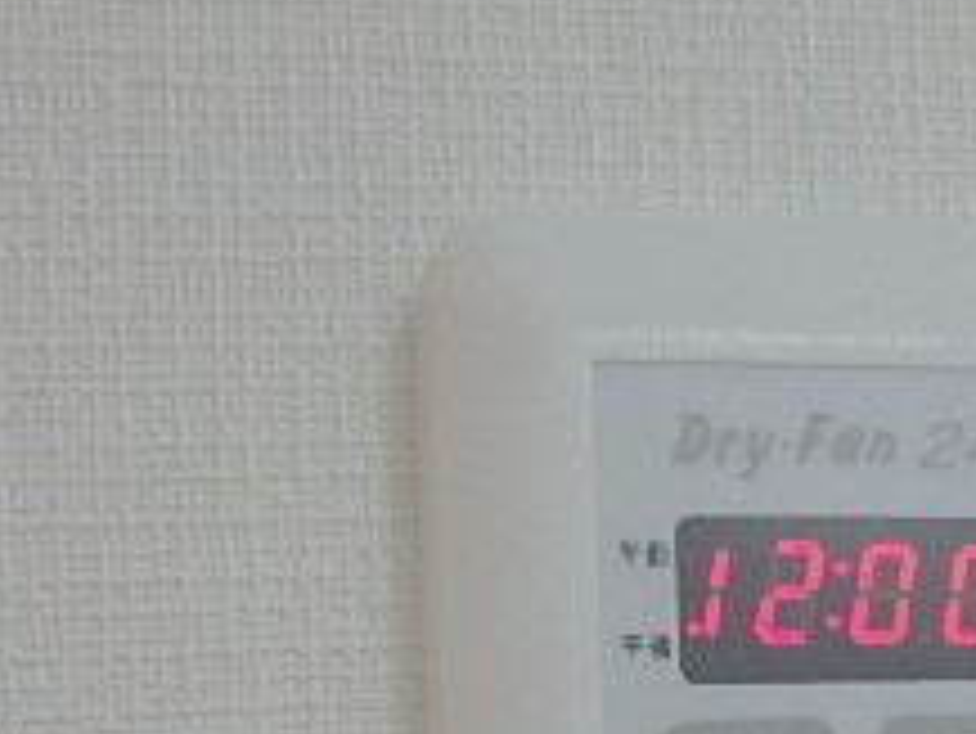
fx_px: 1749
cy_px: 865
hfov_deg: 29.5
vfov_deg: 22.0
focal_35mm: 62
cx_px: 927
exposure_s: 1/30
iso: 250
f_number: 3.5
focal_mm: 3.7
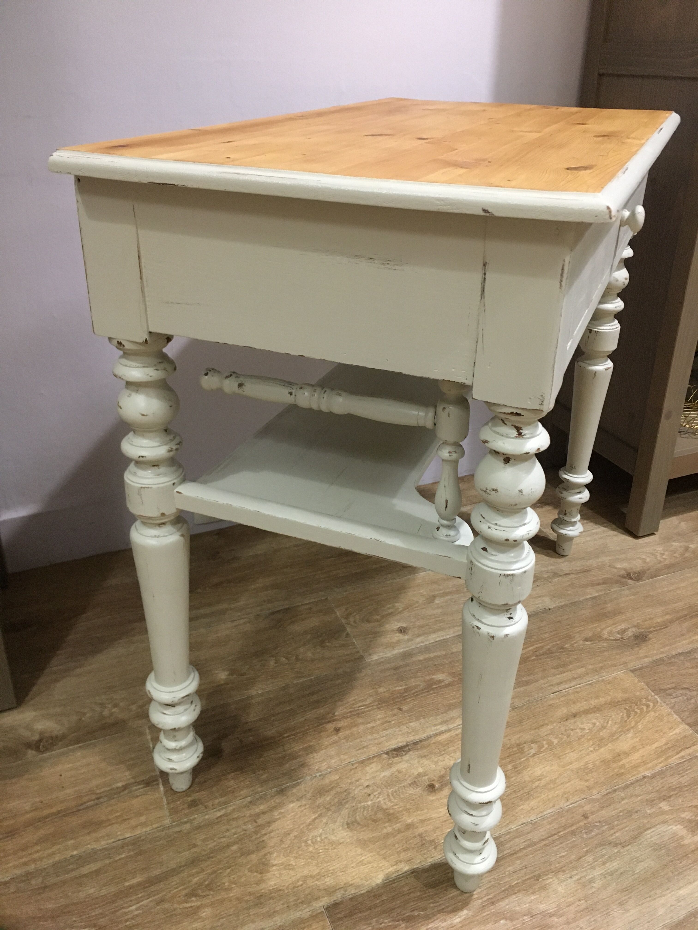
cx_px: 349
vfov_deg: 61.7
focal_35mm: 29
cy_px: 465
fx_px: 780
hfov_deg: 48.2
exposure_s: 1/17
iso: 200
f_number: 2.2
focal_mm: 4.15
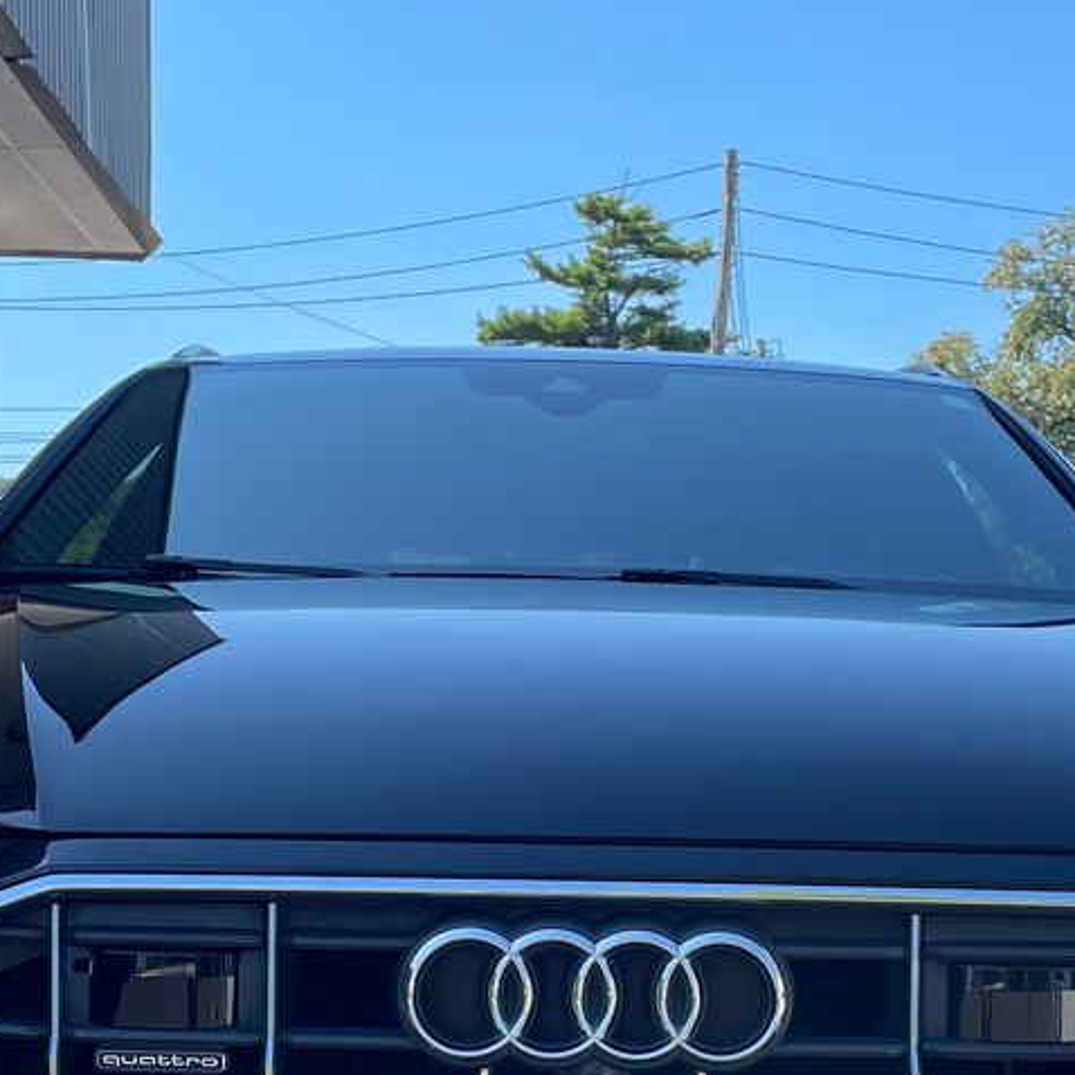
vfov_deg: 22.0
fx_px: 2705
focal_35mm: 77
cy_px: 929
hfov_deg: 22.5
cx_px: 560
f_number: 1.6
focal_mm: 4.2
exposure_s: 1/1490
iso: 32
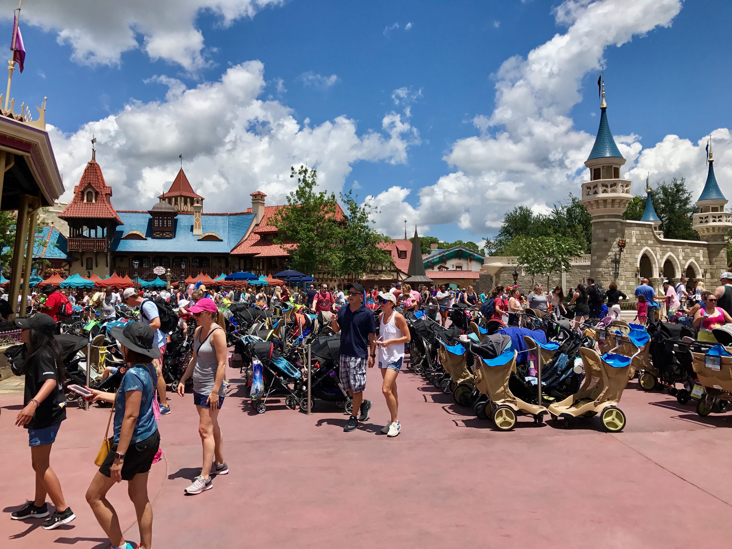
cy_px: 274
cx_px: 366
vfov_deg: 49.7
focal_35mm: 28
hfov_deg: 63.4
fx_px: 592
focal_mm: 3.99
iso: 20
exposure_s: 1/4000
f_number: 1.8
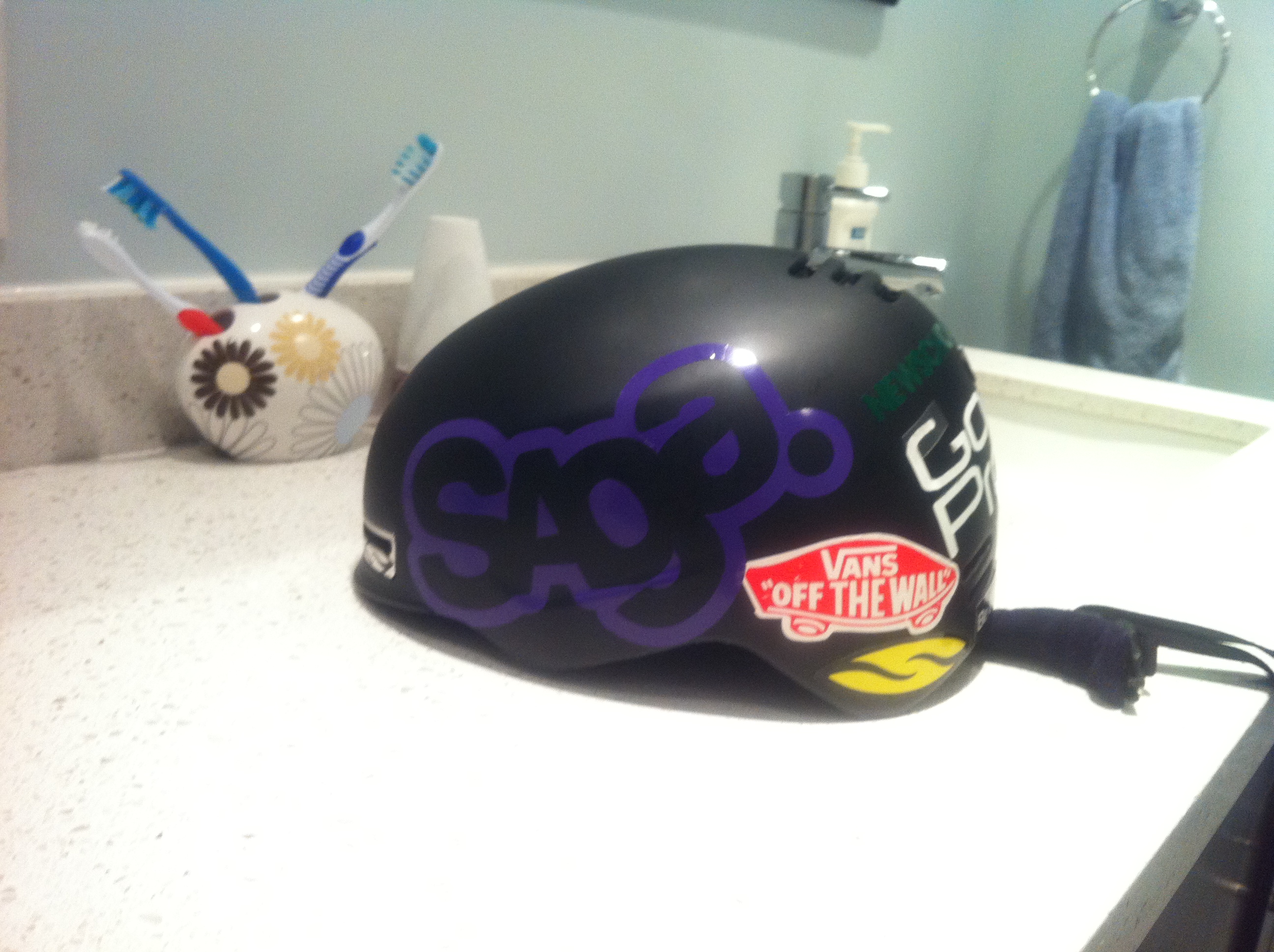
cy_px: 476
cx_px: 637
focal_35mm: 35
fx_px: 1286
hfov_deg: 52.7
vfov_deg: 40.6
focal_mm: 3.85
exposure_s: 1/15
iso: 160
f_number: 2.8
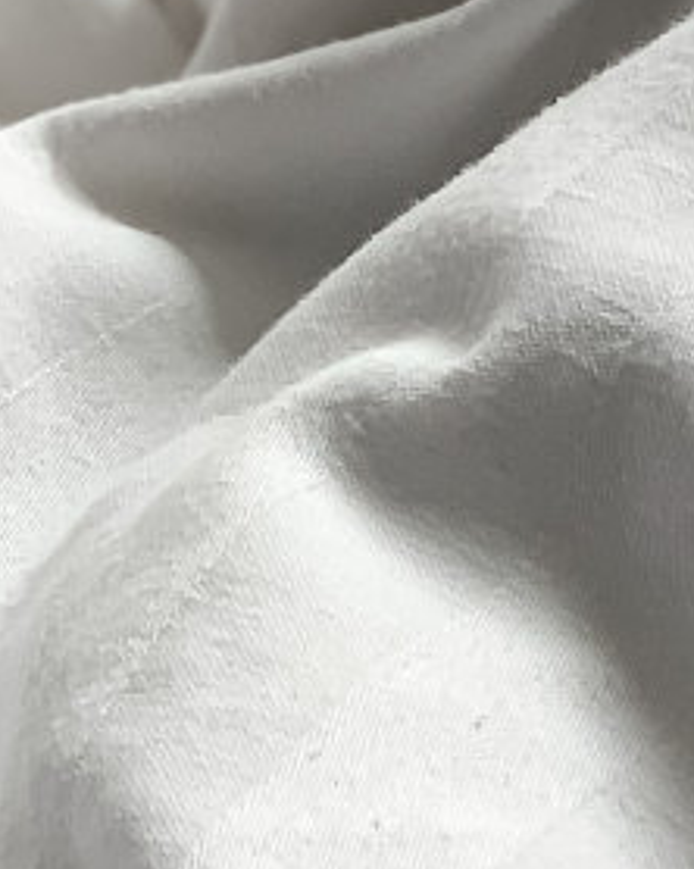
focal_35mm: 292
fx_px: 7505
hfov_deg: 5.3
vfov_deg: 6.4
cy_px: -944
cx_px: -56
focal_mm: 6
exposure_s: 1/120
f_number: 2.4
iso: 25
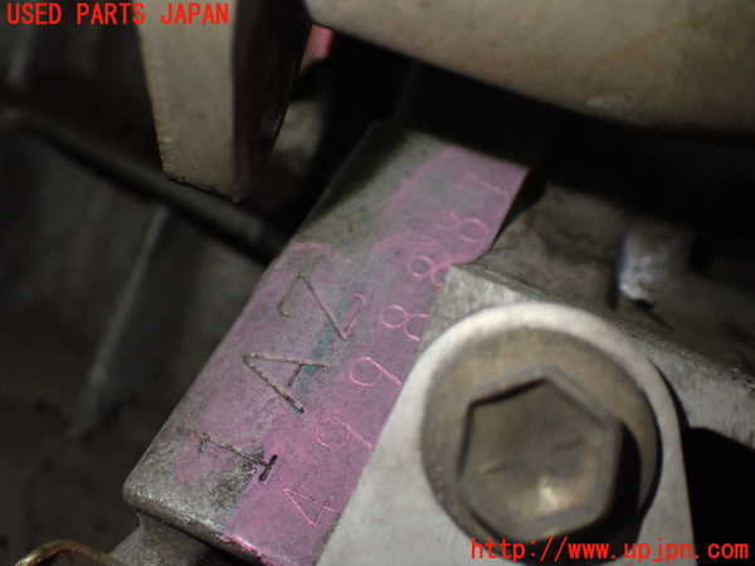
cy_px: 283
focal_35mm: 41
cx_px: 378
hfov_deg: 45.8
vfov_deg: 35.1
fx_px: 894
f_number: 2.8
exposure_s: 1/160
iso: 500
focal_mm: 7.31
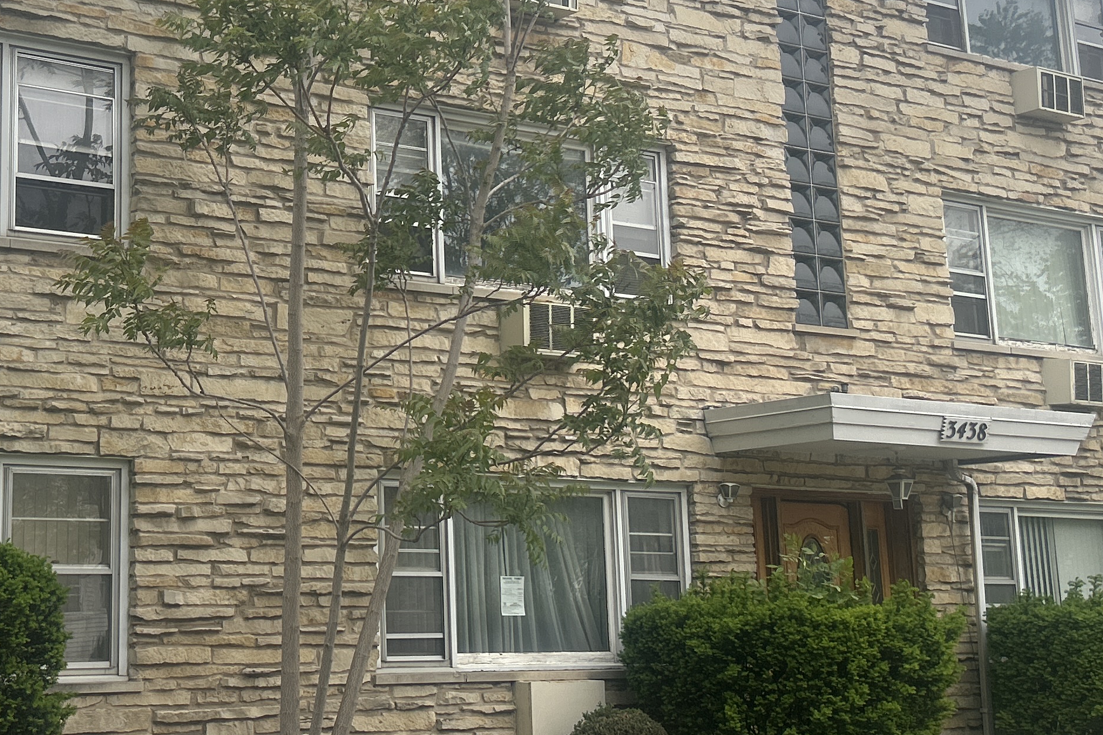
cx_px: 292
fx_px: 1777
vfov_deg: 23.3
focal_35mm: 58
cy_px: 269
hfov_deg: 33.9
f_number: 1.5
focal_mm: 5.7
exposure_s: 1/1808
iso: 50
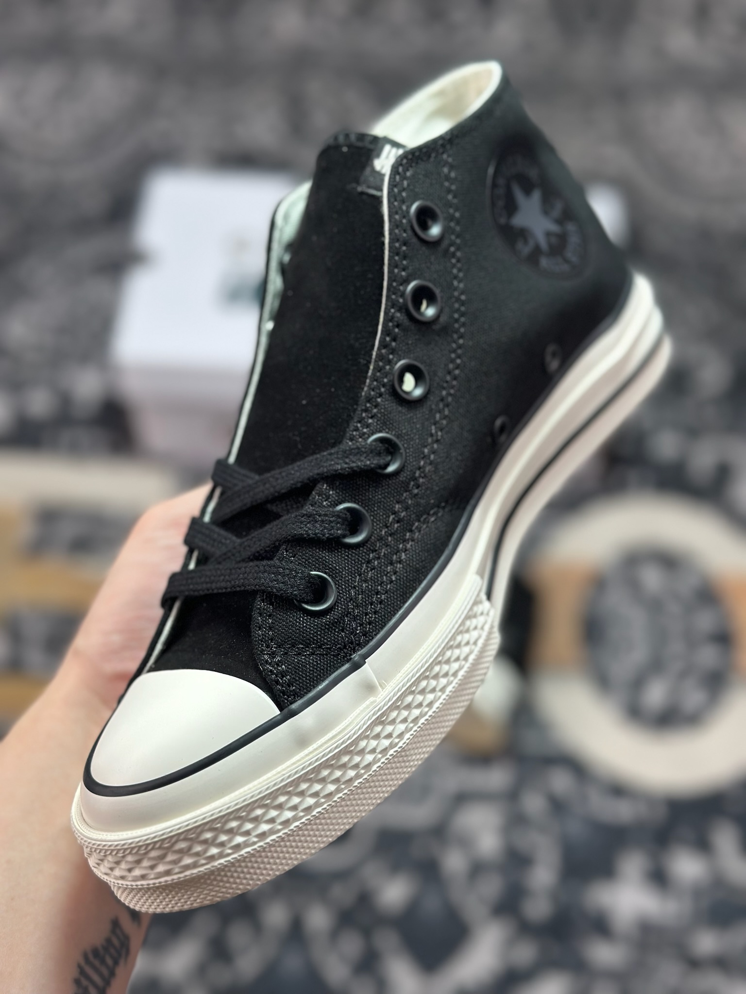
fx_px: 1379
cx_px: 373
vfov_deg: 39.7
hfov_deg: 30.3
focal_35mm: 48
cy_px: 497
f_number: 1.78
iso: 80
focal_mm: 6.86
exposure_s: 1/623
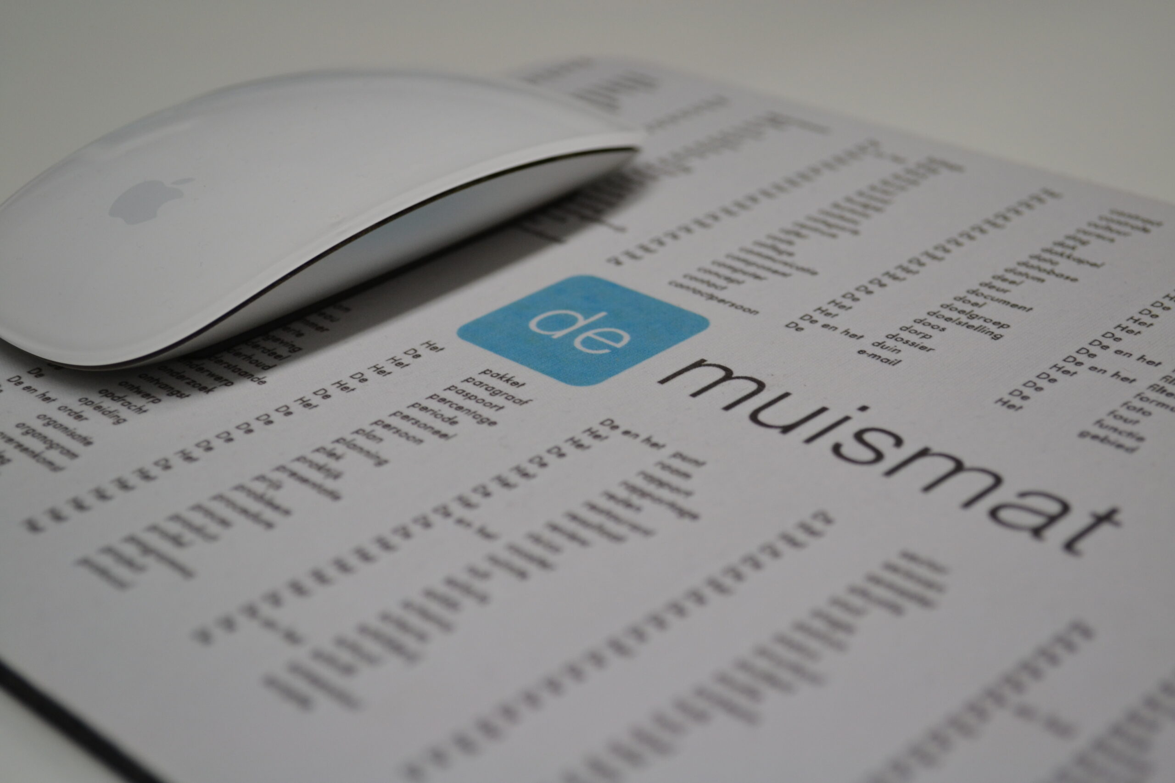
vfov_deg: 22.6
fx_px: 1958
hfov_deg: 33.4
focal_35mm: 60
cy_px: 392
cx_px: 588
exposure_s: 1/125
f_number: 5.3
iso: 400
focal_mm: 40
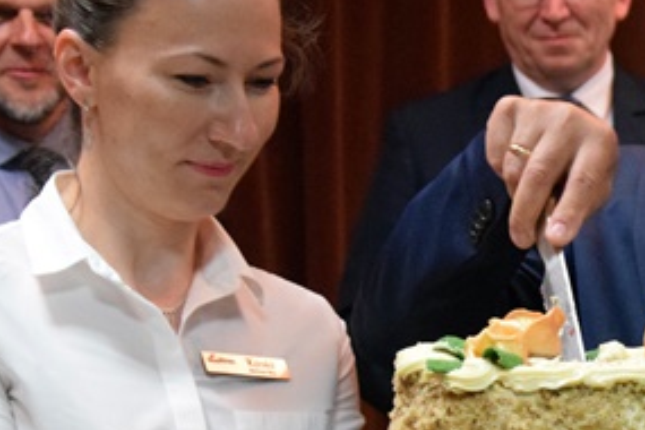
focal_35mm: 161
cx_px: 717
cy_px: 344
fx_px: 2884
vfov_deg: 8.5
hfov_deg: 12.5
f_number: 4.5
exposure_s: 1/100
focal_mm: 34
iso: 3600
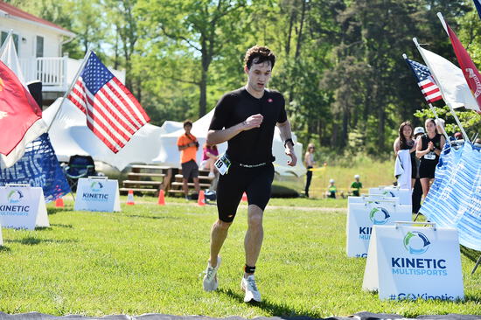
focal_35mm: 102
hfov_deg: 20.0
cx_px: 240
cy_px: 160
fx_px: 1362
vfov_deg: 13.4
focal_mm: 102
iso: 200
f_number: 4
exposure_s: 1/2000
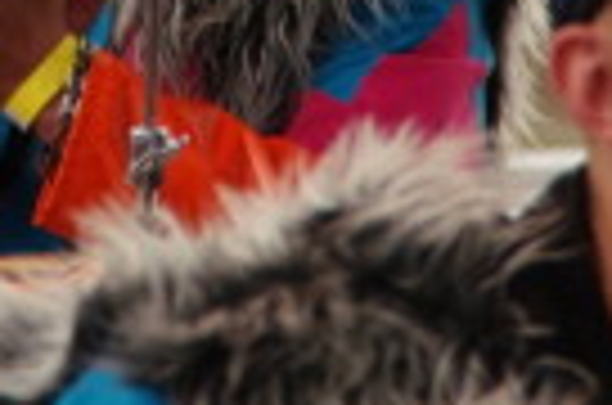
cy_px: -259
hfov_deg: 1.9
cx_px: 108
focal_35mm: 1107
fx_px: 18775
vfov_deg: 1.2
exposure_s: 1/250
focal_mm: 200
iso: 3200
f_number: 9
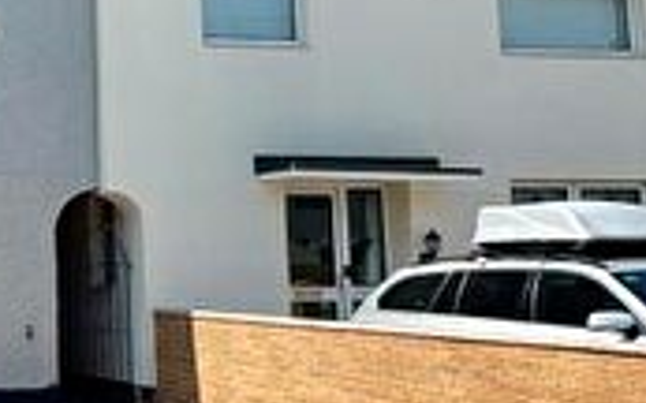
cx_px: -239
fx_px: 1056
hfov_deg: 27.2
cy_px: 174
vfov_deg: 21.6
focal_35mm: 60
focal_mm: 2.22
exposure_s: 1/1063
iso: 50
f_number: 2.2
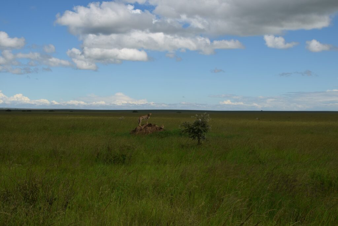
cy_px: 113
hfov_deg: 37.8
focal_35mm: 52
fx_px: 493
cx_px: 169
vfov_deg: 25.8
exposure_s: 1/200
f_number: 10
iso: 100
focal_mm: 35
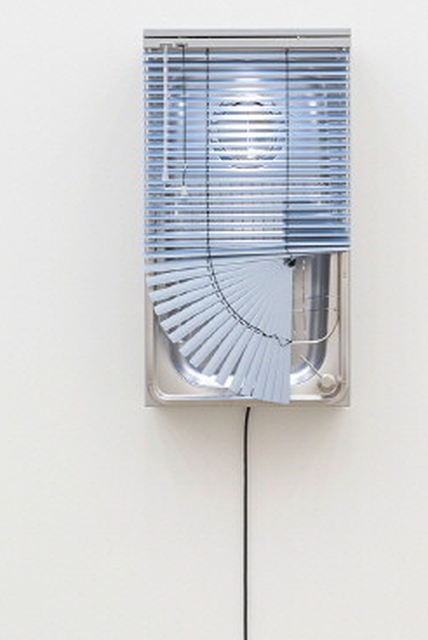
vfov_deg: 17.9
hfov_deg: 12.0
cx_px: 248
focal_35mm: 114
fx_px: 2029
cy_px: 353
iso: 100
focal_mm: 60
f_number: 9
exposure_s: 1/6
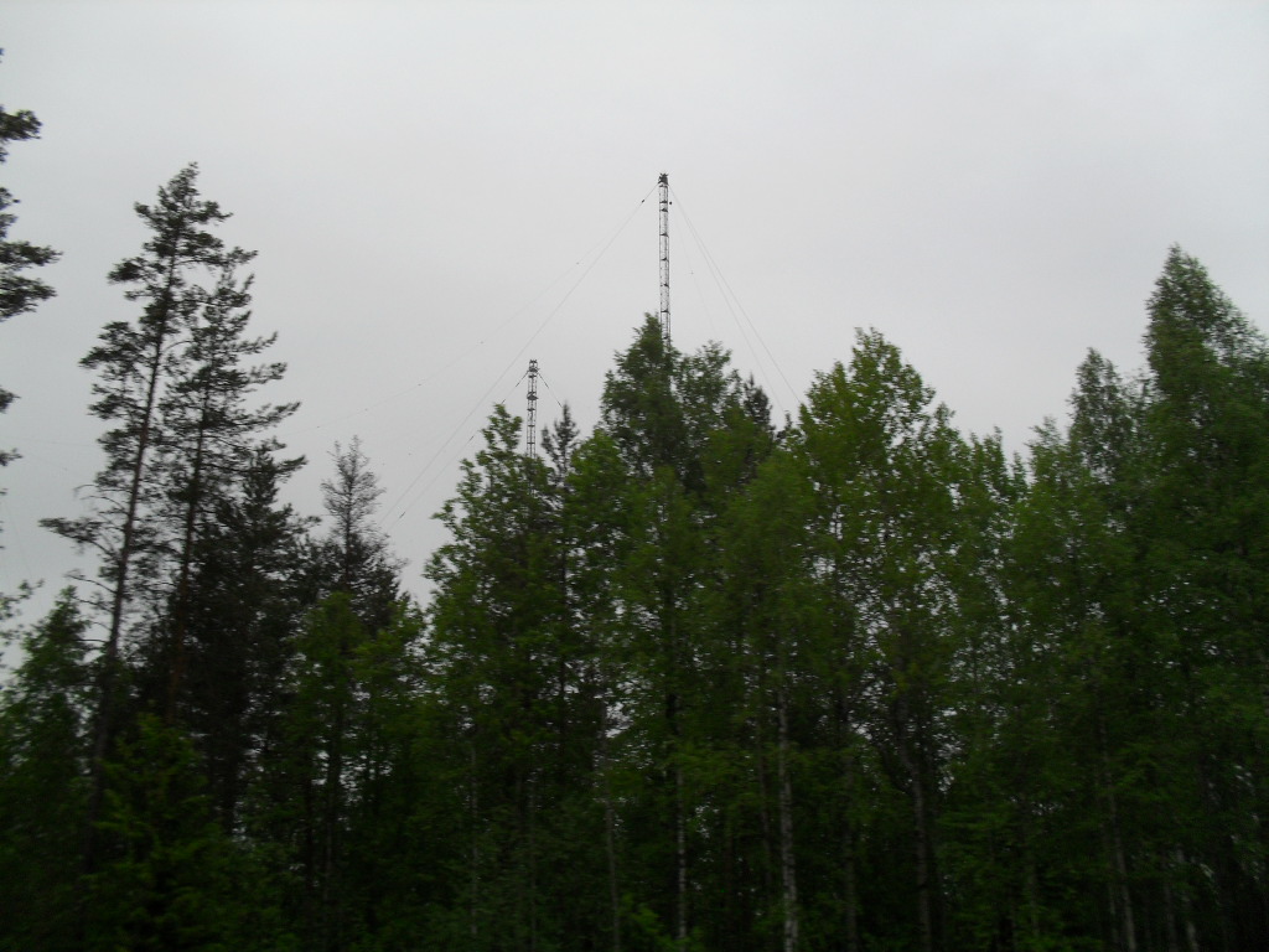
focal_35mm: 35
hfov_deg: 52.6
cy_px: 476
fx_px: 1283
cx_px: 634
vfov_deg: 40.7
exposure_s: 1/250
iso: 100
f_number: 3.2
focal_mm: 6.3
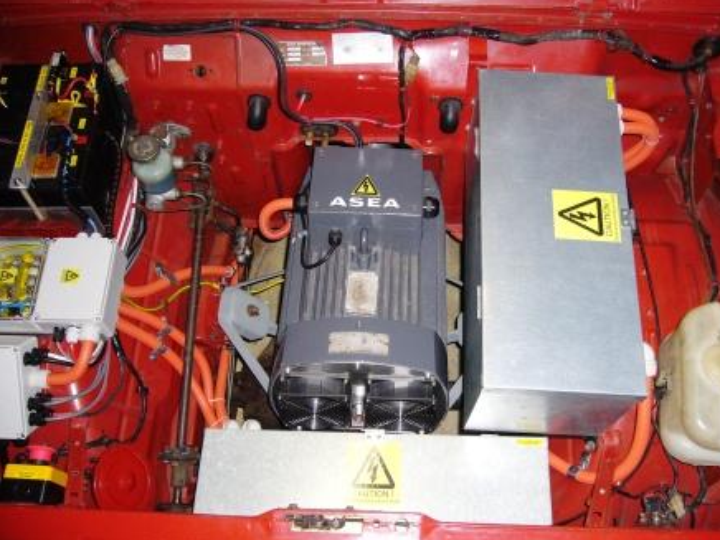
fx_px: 749
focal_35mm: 36
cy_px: 268
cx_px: 368
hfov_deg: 51.4
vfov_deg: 39.7
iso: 160
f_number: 2.8
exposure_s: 1/60
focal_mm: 5.8
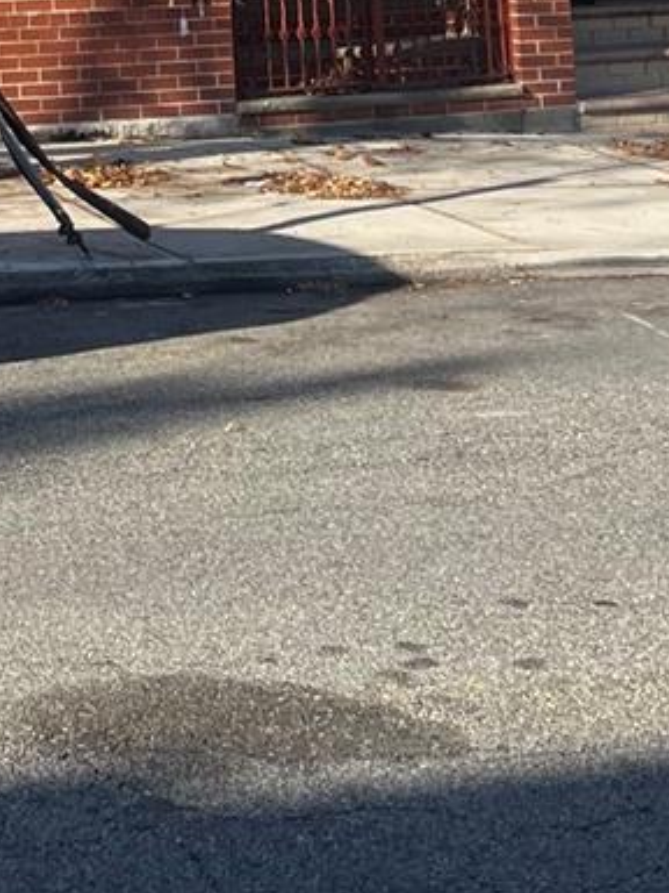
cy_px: -537
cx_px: -297
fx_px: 2680
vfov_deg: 16.7
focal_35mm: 104
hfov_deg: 13.5
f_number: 1.6
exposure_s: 1/2358
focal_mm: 5.1
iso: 50
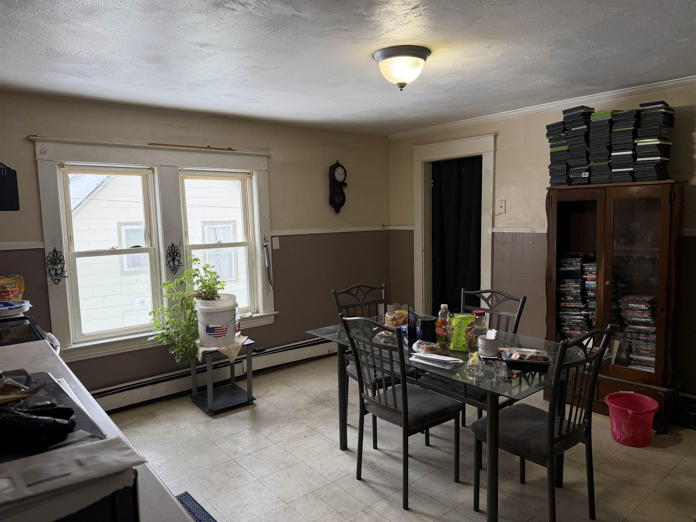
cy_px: 261
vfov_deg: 56.8
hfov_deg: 71.6
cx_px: 348
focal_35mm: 24
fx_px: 483
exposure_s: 1/197
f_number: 1.78
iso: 200
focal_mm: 6.76
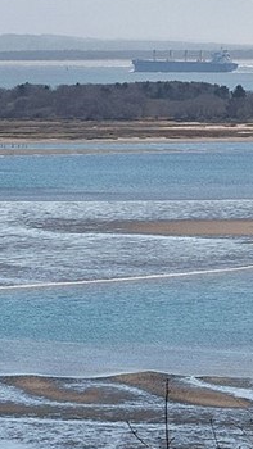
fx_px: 4160
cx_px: -313
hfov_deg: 3.4
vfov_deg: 6.2
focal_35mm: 349
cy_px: 83
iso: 130
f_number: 2.8
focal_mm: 19.35
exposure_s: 1/1250
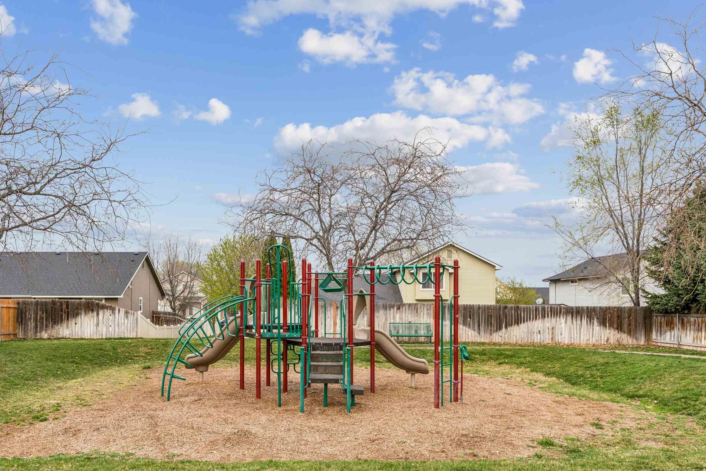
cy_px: 296
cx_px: 304
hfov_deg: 60.0
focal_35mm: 31
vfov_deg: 42.0
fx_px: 608
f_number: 13
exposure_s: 1/125
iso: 400
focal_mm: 24
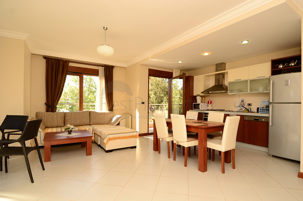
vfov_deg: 67.1
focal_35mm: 18
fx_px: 151
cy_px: 100
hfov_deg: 90.1
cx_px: 152
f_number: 5.6
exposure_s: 1/160
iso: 200
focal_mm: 12
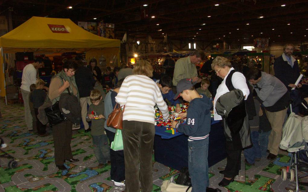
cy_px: 97
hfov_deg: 62.9
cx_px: 154
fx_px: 252
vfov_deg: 41.8
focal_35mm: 30
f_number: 4.5
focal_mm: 7.2
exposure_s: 1/50
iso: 200
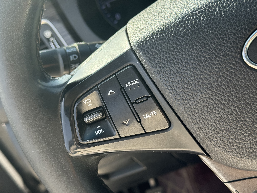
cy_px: 96
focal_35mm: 48
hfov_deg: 39.7
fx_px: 356
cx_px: 128
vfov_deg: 30.3
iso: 64
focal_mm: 6.76
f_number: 1.78
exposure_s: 1/372
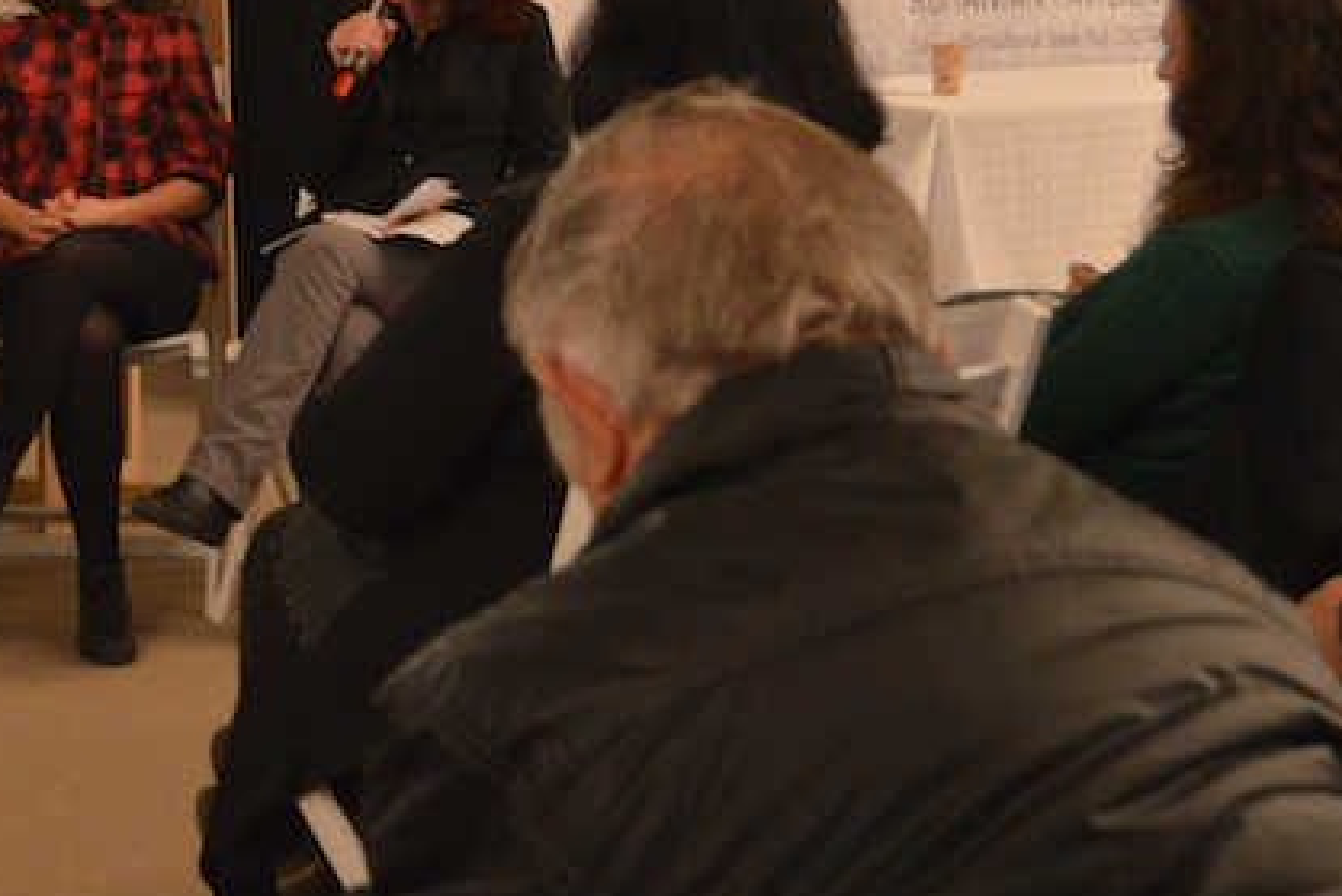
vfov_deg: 15.8
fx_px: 3207
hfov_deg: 22.2
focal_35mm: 86
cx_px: -164
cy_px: 239
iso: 800
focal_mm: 24
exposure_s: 1/30
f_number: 5
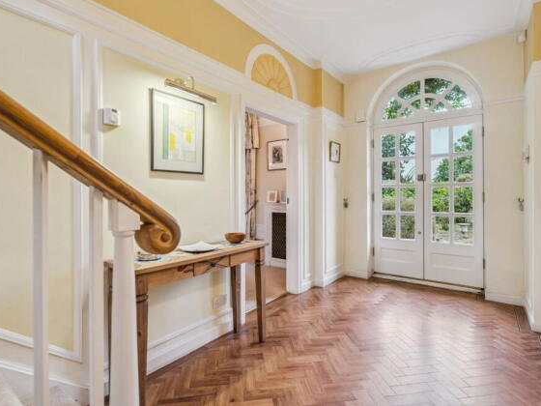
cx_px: 273
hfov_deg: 87.8
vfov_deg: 71.6
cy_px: 196
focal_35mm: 18
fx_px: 281
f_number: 5
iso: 320
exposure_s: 1/20
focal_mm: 16
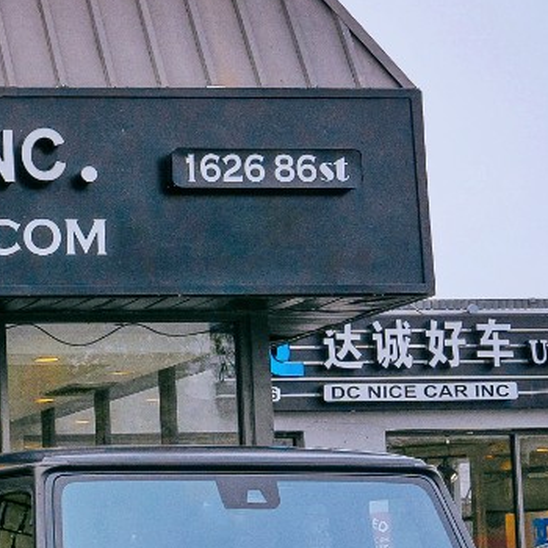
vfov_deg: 16.3
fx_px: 1908
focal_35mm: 107
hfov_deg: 14.2
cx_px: -471
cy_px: 388
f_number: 5.6
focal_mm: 27.4
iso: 500
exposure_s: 1/400
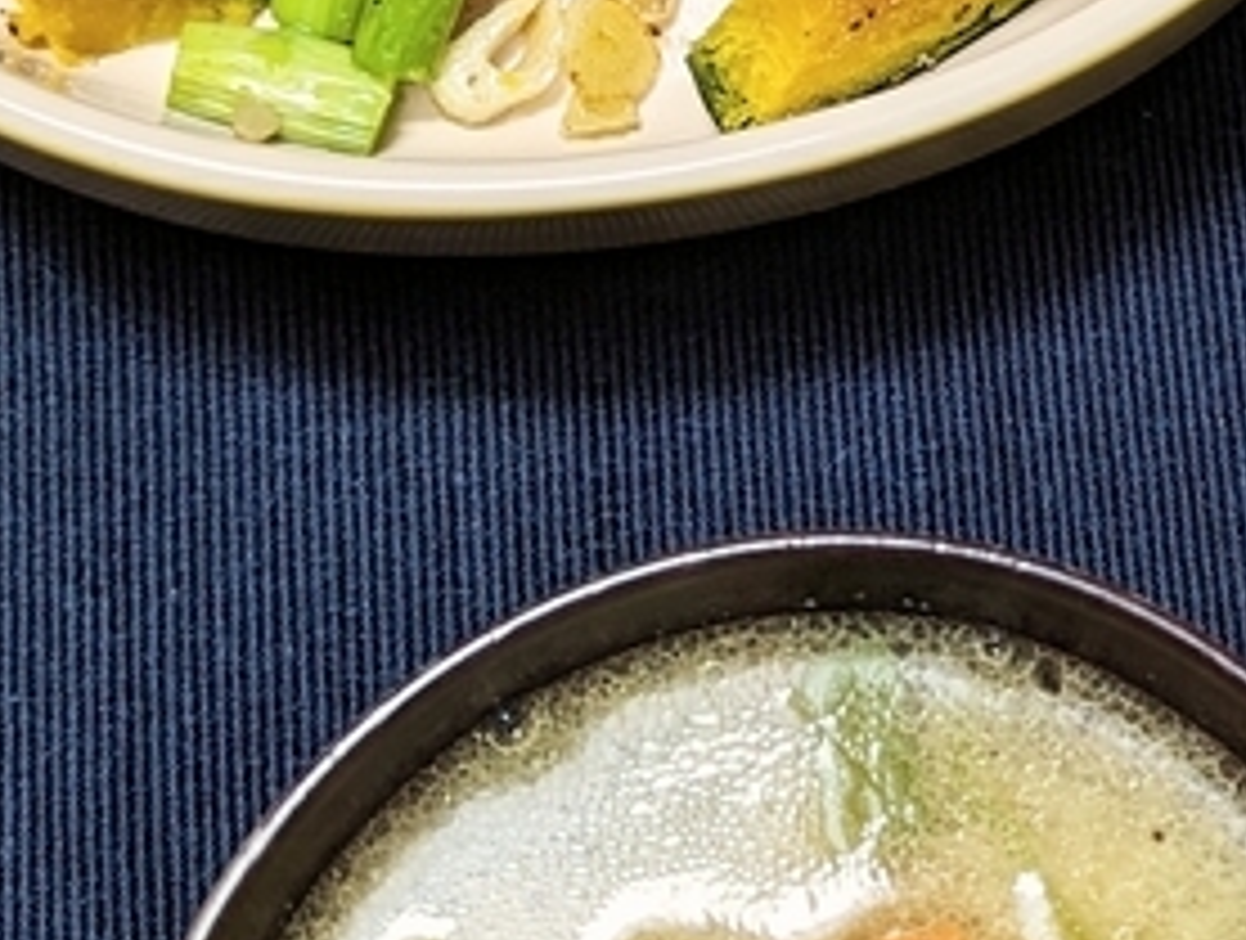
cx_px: 1183
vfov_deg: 14.1
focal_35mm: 104
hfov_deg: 18.5
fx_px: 3752
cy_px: 36
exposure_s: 1/23.8
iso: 135
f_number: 1.85
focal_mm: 6.81
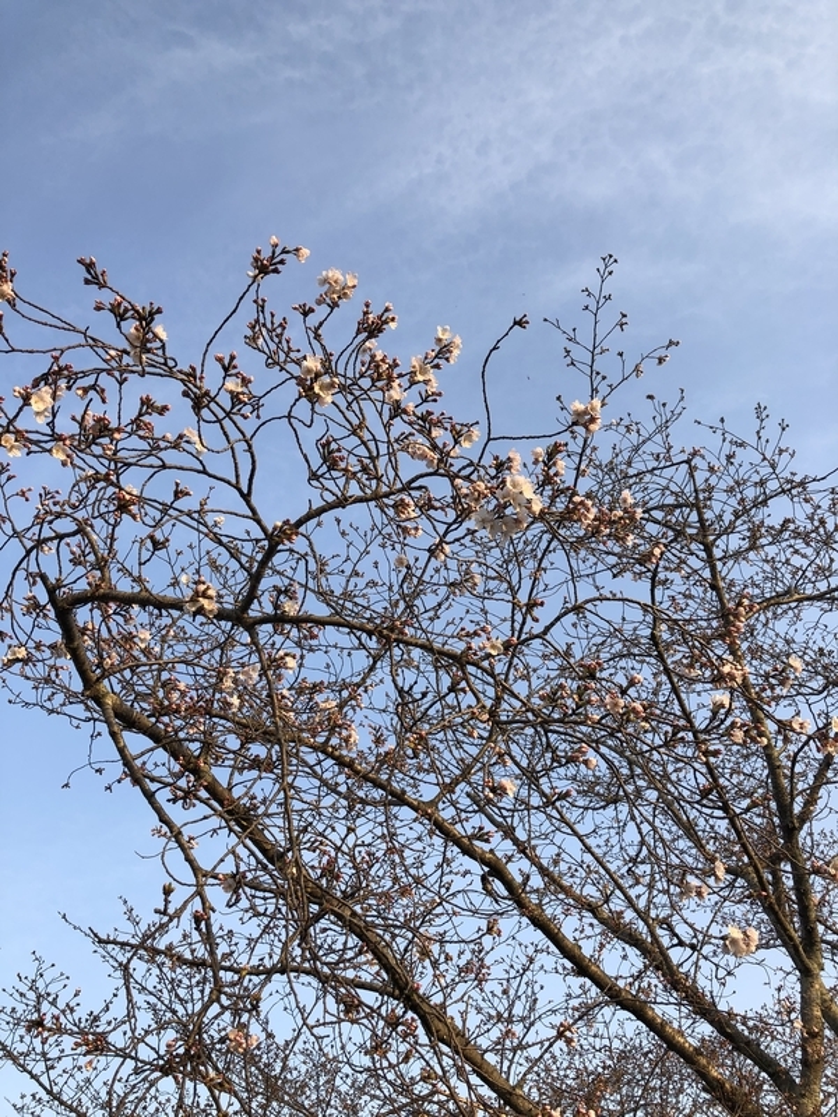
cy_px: 558
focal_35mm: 28
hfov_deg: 49.7
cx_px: 419
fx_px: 904
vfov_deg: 63.4
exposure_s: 1/585
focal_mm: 3.99
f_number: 1.8
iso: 20
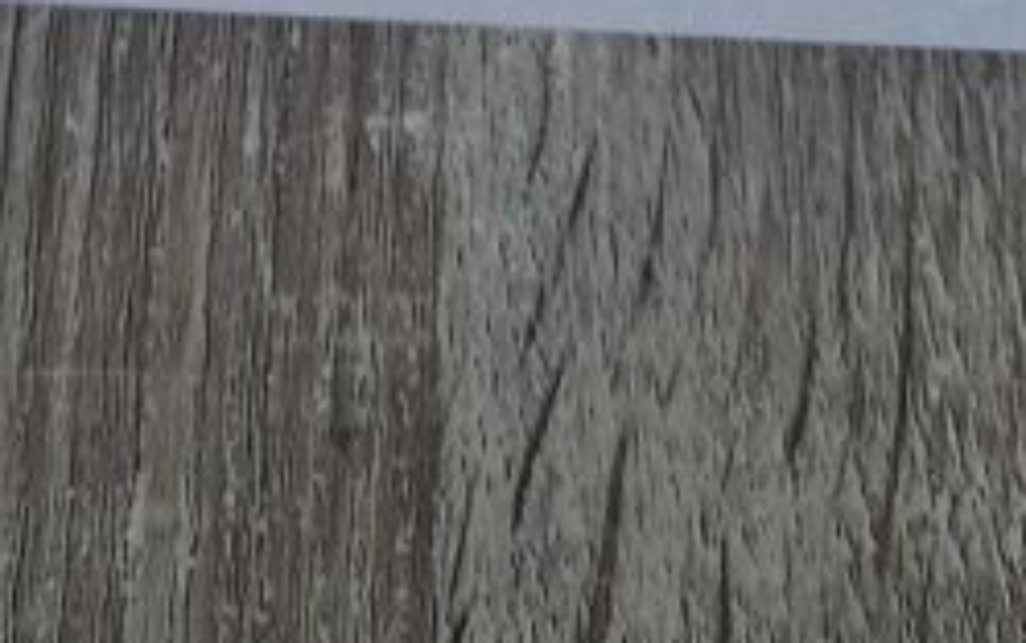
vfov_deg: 15.6
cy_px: -614
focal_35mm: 68
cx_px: 305
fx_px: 1903
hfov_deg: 29.9
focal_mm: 4.6
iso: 320
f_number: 2
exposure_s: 1/33
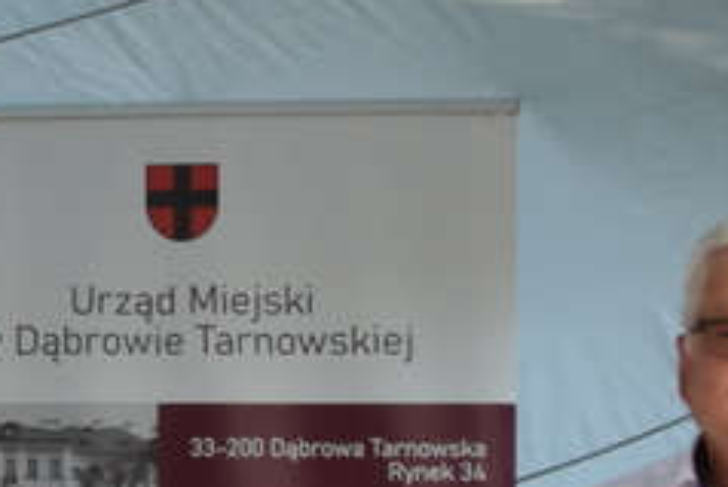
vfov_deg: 9.0
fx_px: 3055
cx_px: -336
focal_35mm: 151
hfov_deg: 12.9
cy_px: 484
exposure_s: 1/100
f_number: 5
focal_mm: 20
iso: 100
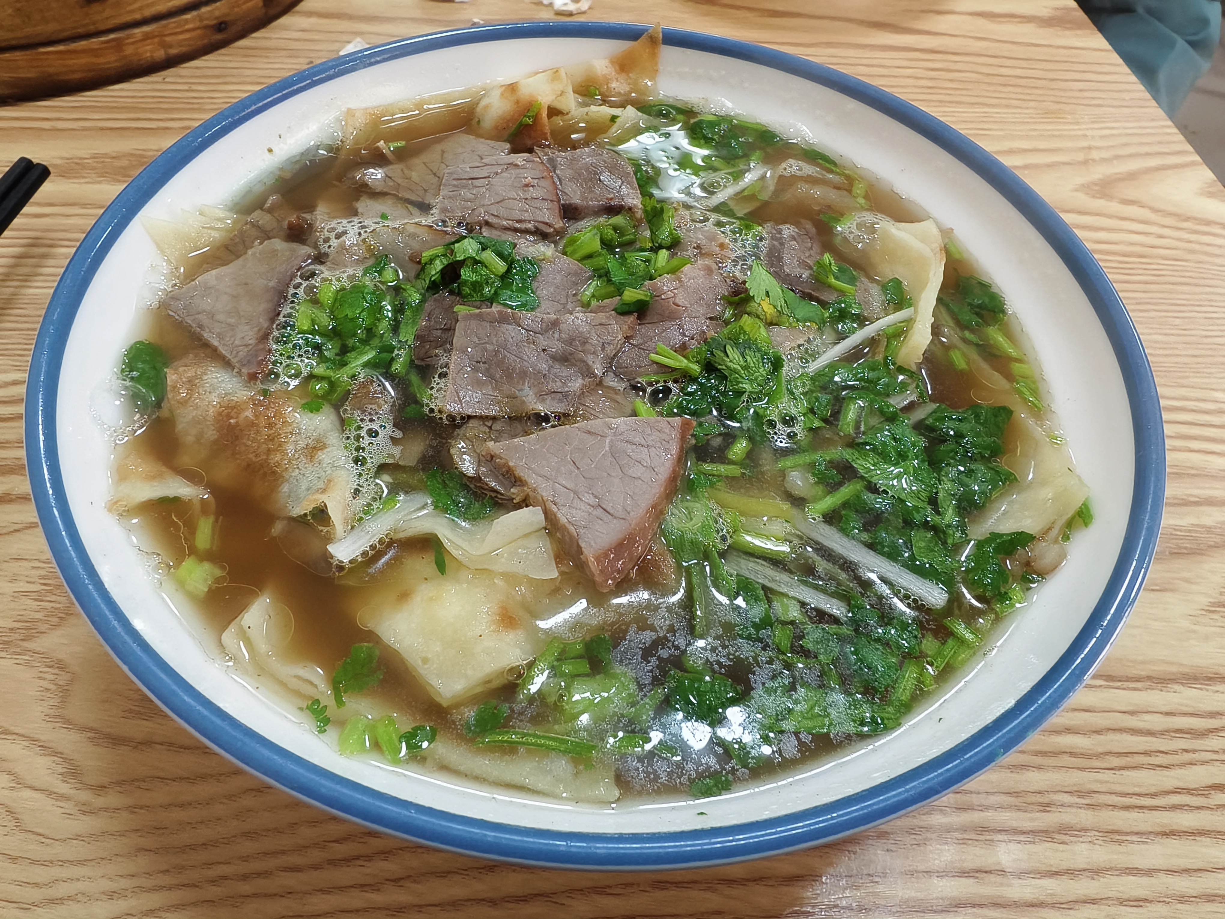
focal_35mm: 25
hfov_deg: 69.4
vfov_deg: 54.9
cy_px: 460
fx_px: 885
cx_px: 612
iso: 1256
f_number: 2
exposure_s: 1/33.3
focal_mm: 2.32
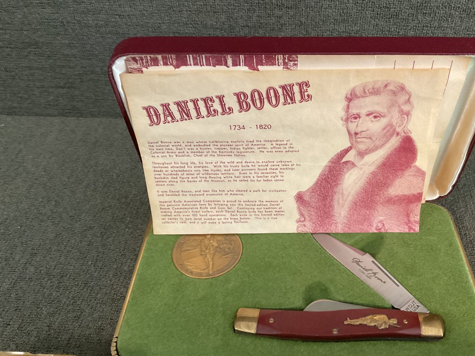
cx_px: 281
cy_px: 199
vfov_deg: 40.6
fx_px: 480
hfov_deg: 52.3
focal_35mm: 35
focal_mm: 3
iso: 200
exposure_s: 1/60
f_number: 1.8
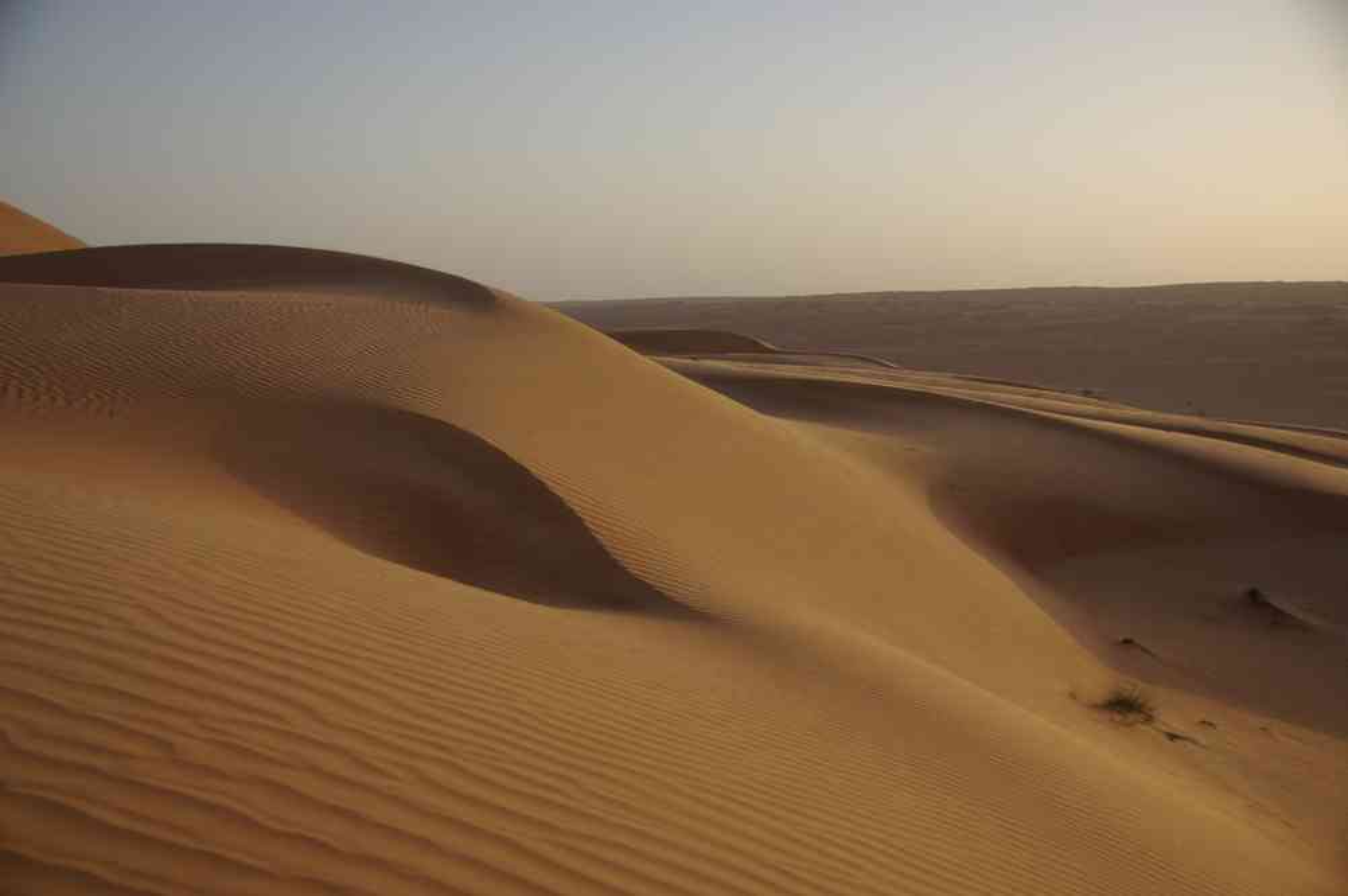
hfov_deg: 51.3
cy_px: 448
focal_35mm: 38
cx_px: 674
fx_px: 1403
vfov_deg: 35.4
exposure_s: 1/500
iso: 100
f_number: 4
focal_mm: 25
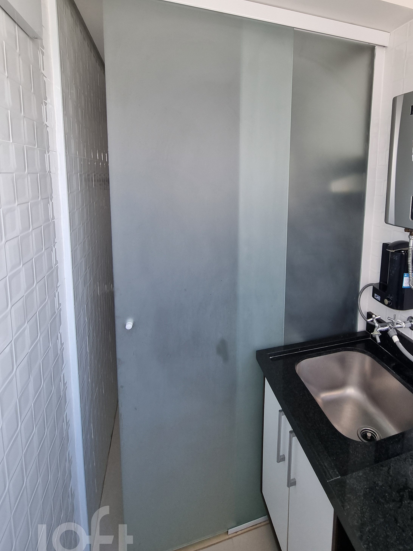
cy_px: 218
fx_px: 286
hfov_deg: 69.5
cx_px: 277
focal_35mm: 18
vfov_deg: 86.5
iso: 80
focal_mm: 2.2
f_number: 2.2
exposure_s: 1/120
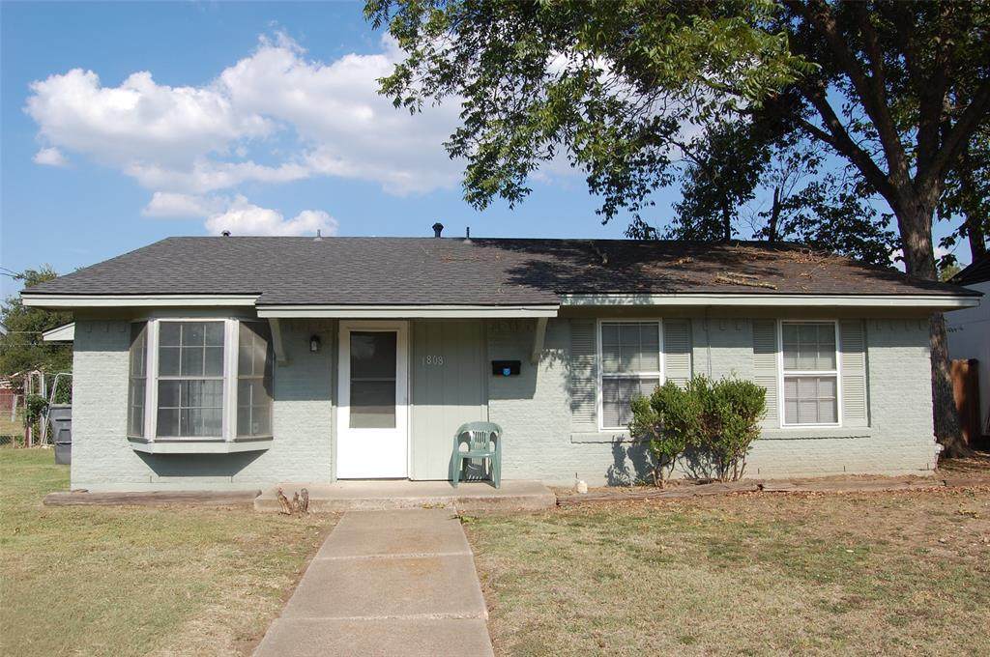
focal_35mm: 27
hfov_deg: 67.4
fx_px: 742
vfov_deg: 47.8
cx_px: 495
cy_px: 328
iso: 200
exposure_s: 1/400
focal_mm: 18
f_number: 10
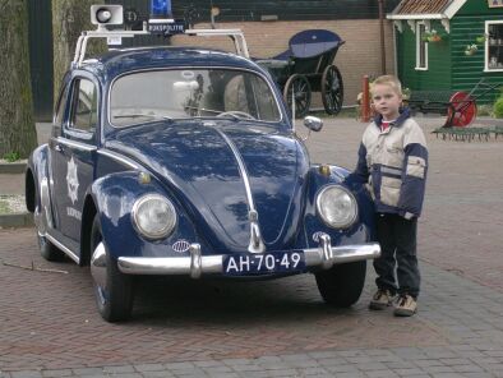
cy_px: 189
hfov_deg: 17.7
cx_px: 252
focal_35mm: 111
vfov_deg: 13.4
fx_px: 1614
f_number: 4.8
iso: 70
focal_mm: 16.8
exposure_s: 1/132
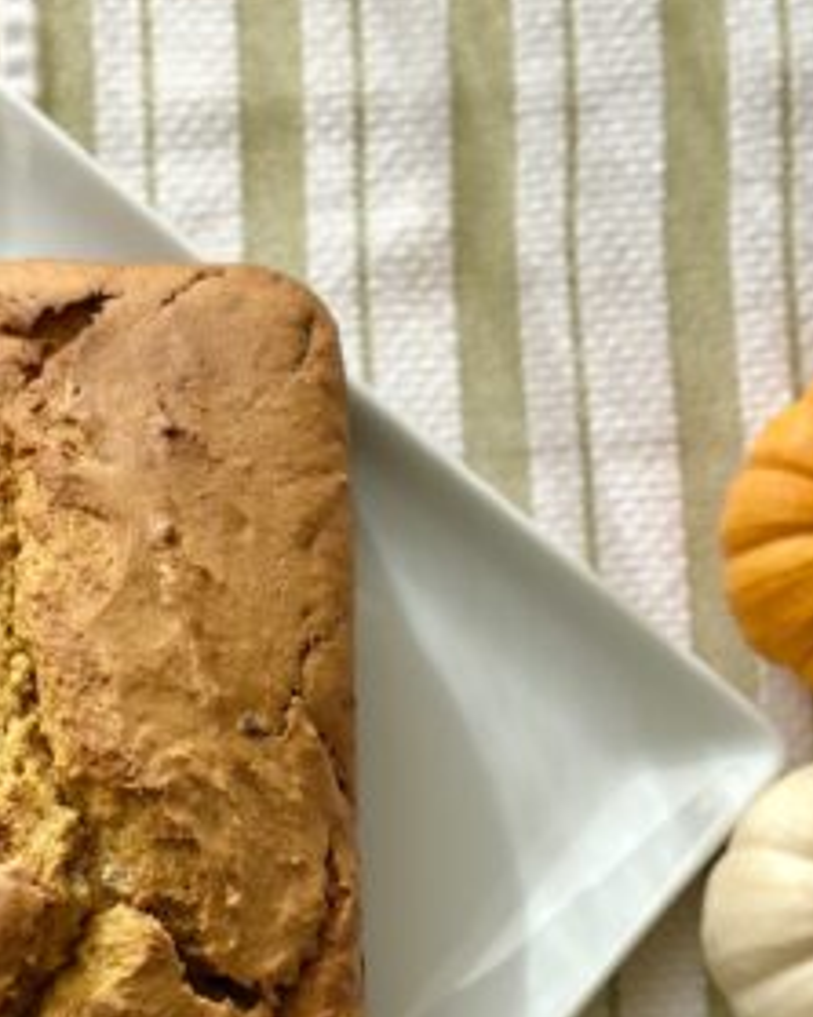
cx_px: 272
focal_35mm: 84
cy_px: 886
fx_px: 2528
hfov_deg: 18.2
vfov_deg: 22.3
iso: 80
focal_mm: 6.86
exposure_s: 1/810
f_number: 1.78
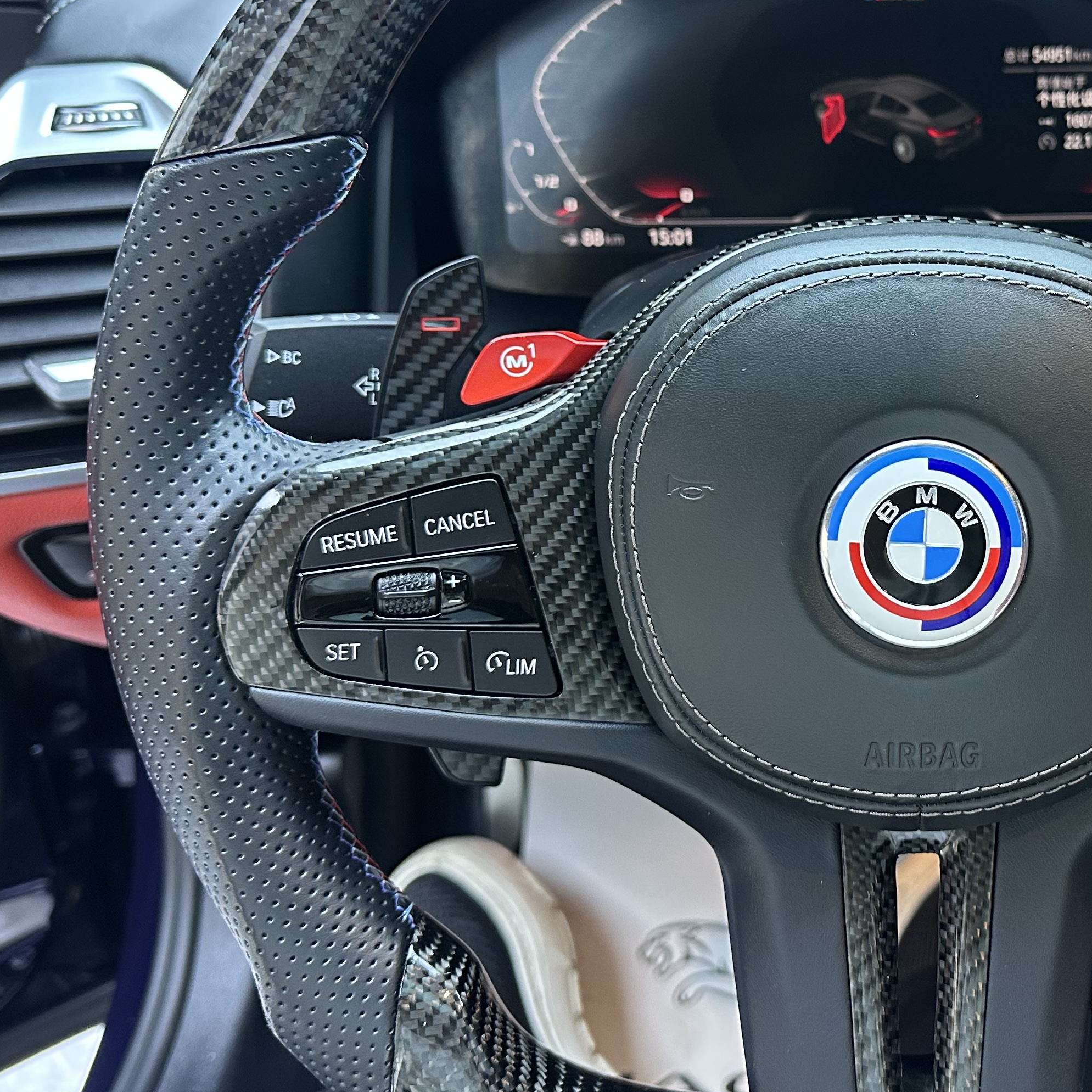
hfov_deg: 37.4
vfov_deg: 39.0
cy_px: 424
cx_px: 913
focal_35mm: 43
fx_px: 1535
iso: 400
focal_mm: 6.86
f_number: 1.78
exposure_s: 1/50
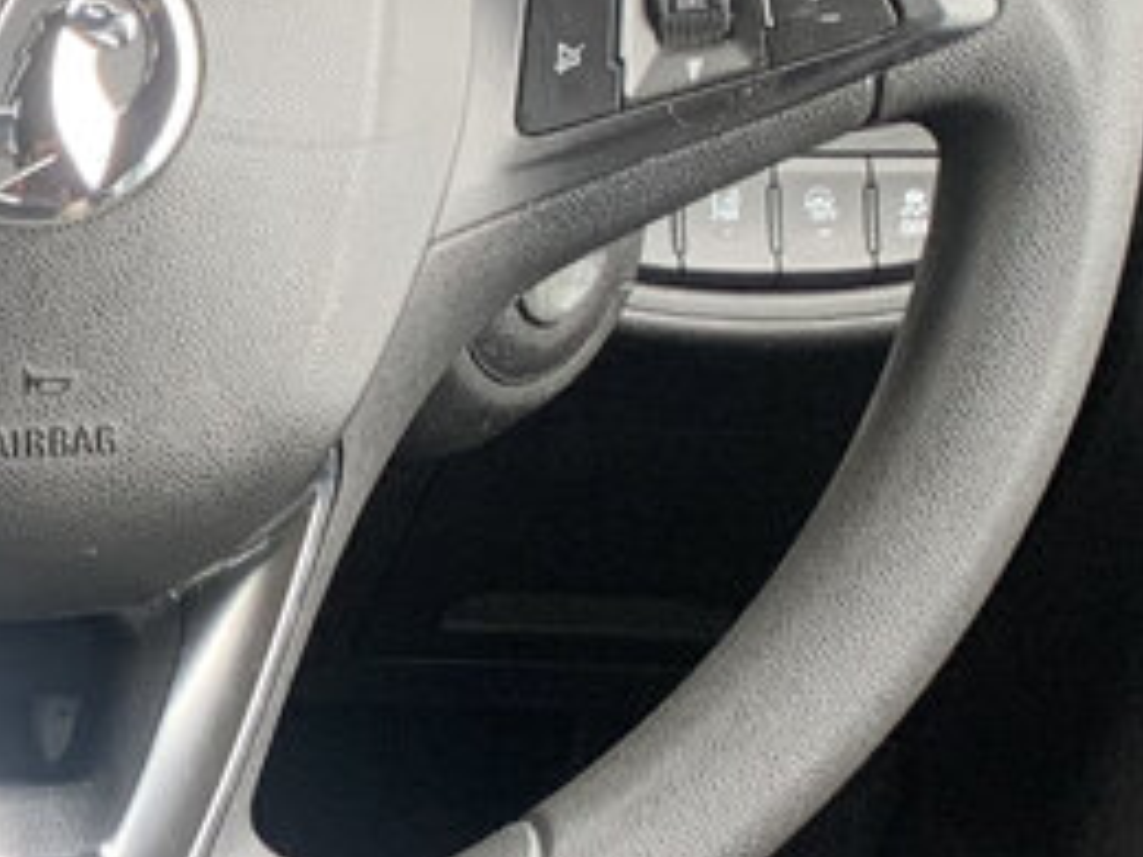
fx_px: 4226
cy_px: 681
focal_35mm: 128
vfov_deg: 11.5
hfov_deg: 13.9
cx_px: -818
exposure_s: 1/104
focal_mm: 4.25
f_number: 1.8
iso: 100
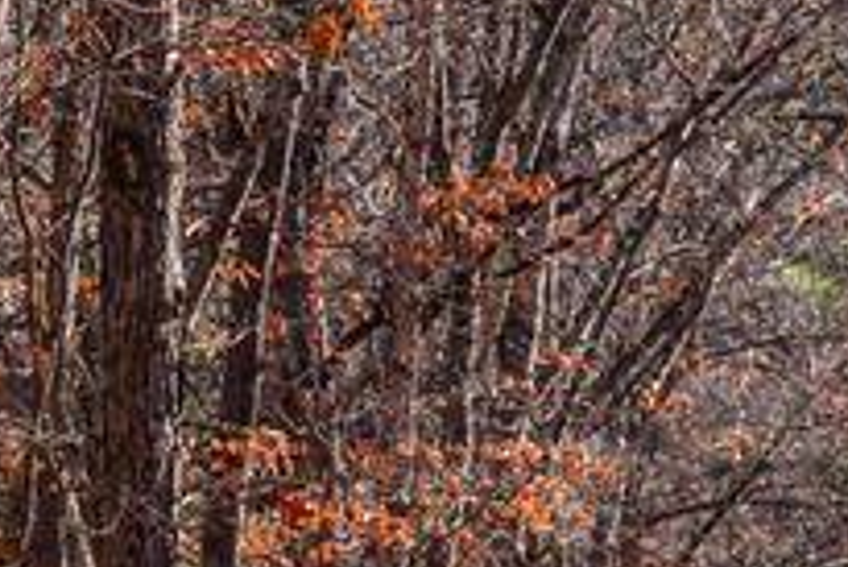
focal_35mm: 349
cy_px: 958
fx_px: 8226
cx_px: 728
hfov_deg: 5.9
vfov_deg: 3.9
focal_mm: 70
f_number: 8
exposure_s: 1/400
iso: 400
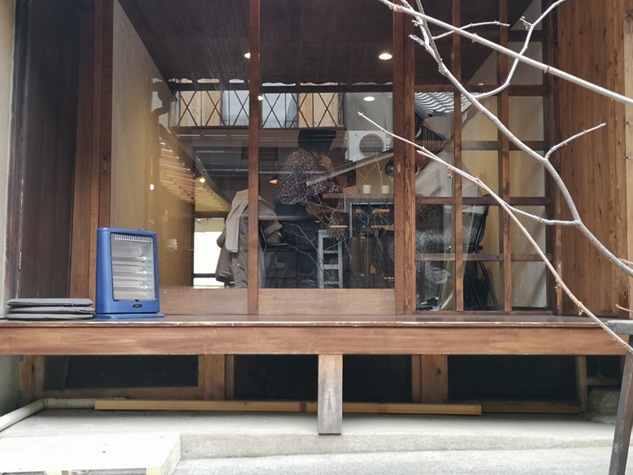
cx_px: 316
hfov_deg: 49.0
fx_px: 695
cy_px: 242
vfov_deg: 37.7
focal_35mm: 38
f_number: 1.8
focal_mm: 3.95
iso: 80
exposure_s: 1/50
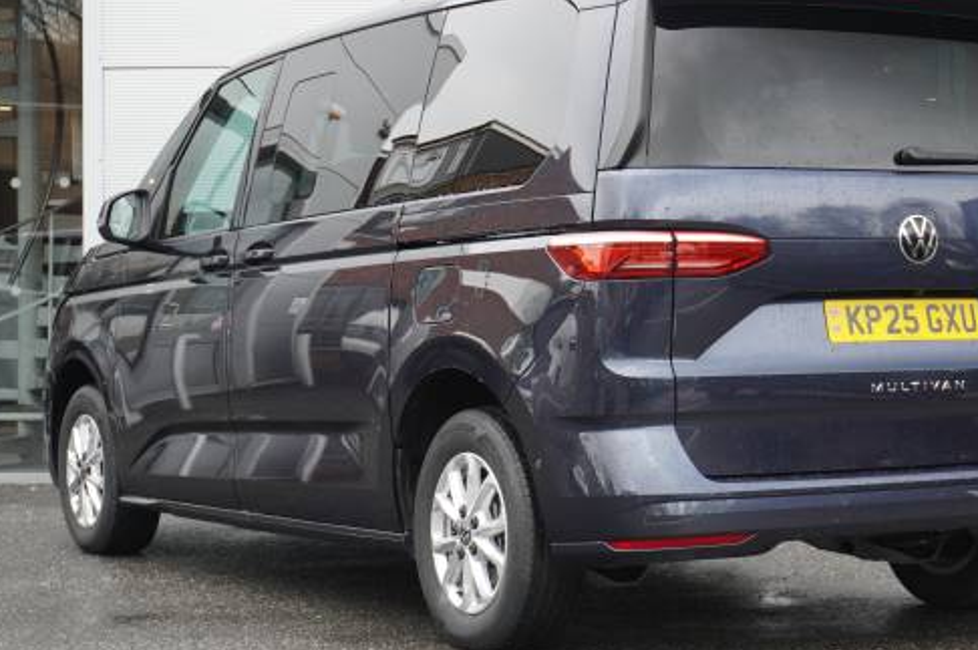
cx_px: 630
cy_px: 314
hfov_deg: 24.4
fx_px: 2253
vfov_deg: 16.4
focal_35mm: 83
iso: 1000
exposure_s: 1/200
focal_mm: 42
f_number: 5.6
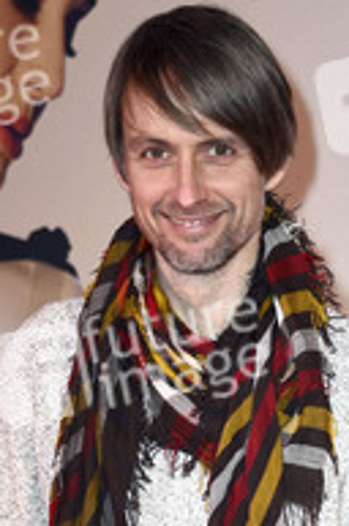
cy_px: 499
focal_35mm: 191
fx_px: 2787
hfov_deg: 7.2
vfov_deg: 10.7
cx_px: 207
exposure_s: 1/200
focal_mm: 92
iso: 640
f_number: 5.6
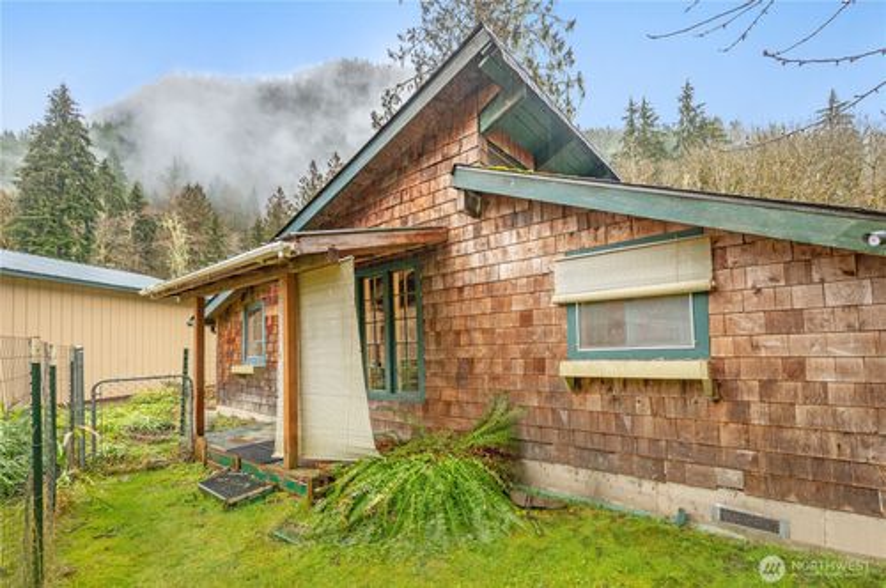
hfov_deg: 104.3
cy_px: 294
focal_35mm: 14
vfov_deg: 81.0
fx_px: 344
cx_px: 443
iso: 200
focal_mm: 14
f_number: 8
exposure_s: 1/100
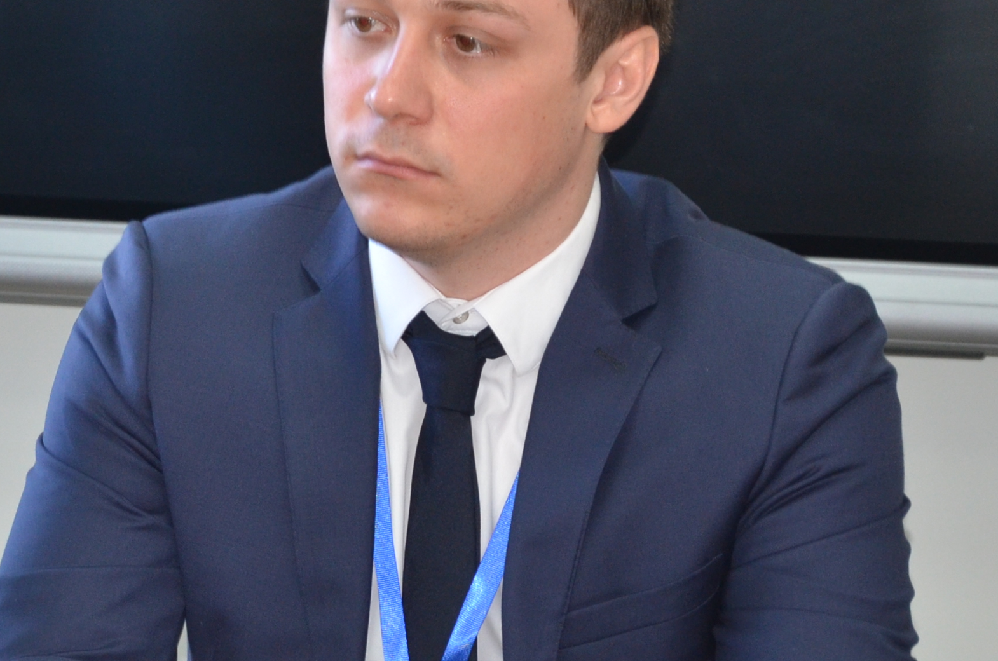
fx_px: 8305
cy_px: -45
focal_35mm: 300
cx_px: 155
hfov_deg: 6.9
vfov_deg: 4.5
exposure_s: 1/60
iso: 800
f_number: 5.6
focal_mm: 85
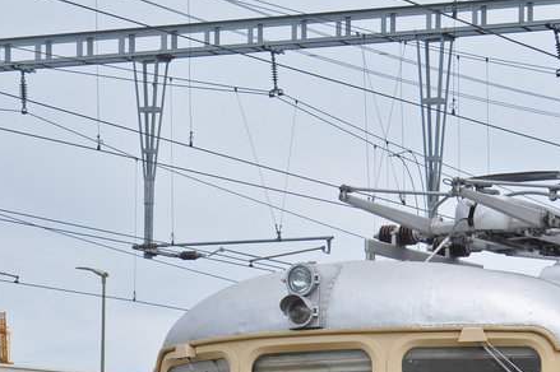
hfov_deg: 9.6
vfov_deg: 6.4
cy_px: 440
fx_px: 3311
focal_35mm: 213
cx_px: 596
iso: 320
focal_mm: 52
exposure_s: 1/250
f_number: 11
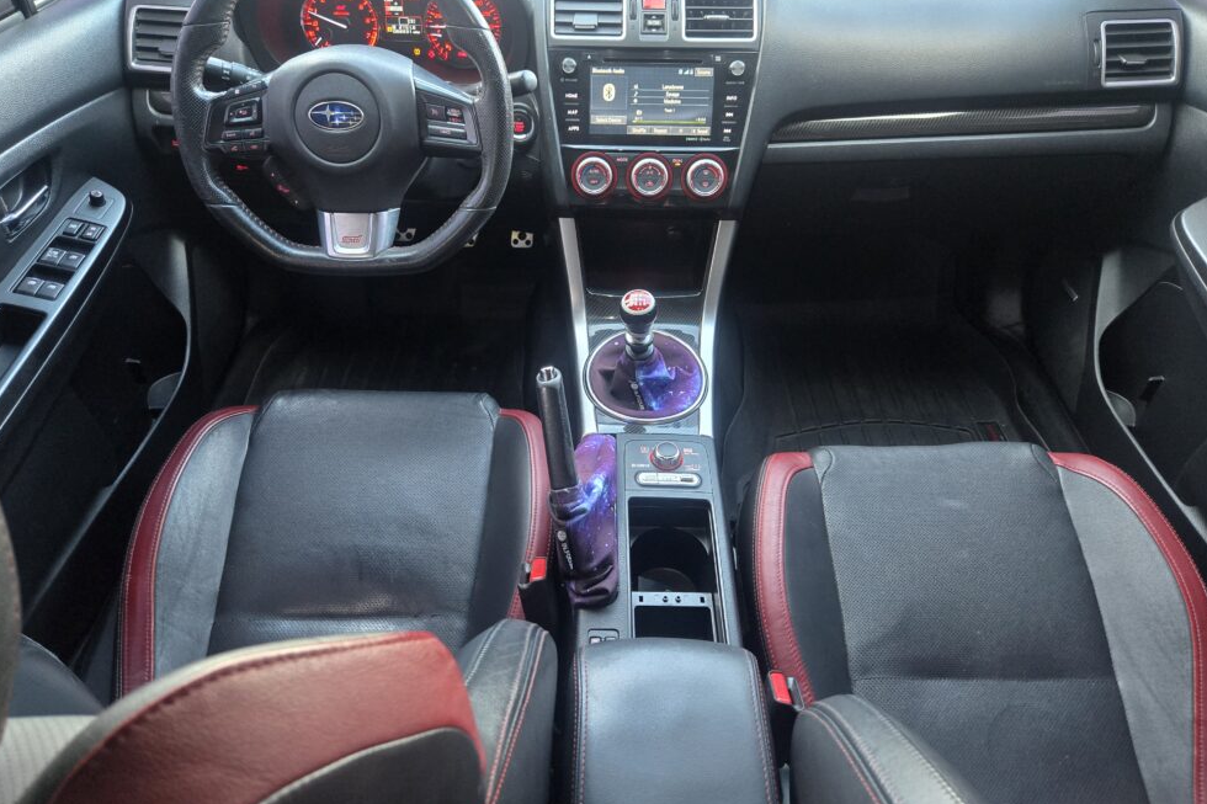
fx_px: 838
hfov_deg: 71.5
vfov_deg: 51.2
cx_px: 605
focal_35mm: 25
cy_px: 366
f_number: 1.8
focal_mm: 5.4
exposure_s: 1/100
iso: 500
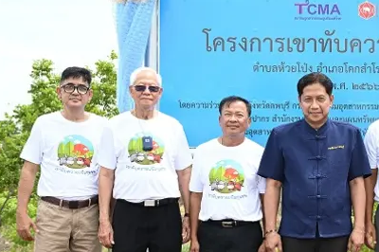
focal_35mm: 82
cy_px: 176
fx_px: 863
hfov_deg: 24.2
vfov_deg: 16.6
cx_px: 333
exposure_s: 1/250
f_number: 6.3
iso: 160
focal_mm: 42
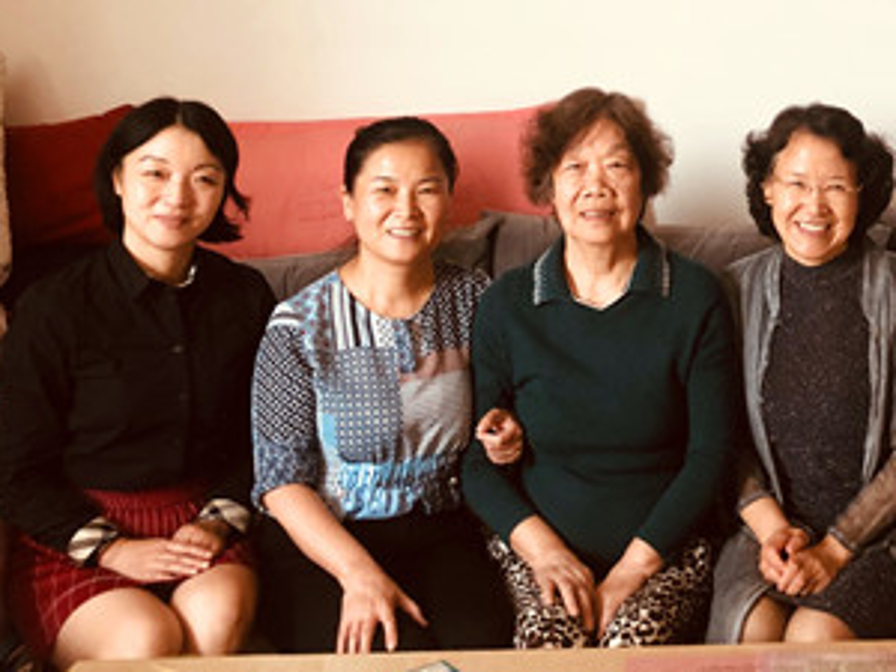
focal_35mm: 56
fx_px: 1450
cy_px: 99
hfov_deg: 33.0
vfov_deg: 25.5
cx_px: 765
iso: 40
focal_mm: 3.99
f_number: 1.8
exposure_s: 1/20
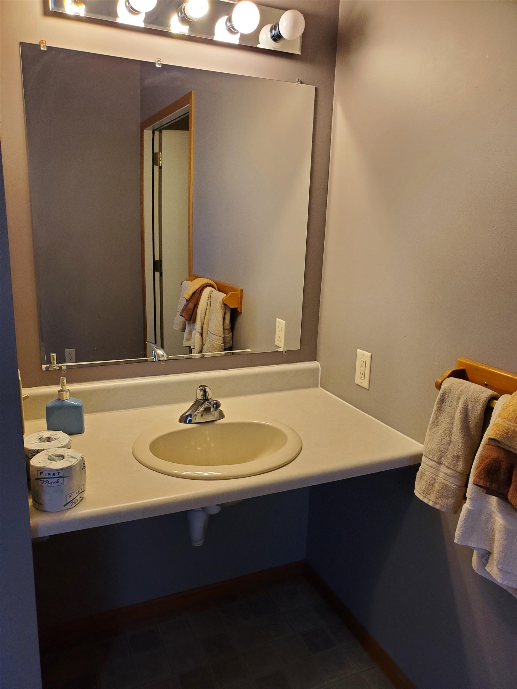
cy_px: 344
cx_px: 258
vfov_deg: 67.3
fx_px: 518
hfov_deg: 53.1
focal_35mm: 26
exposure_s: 1/60
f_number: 2.4
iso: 200
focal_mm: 4.3
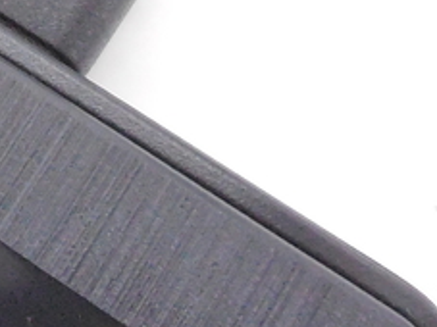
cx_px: -185
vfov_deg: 12.7
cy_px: -87
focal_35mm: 113
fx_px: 1426
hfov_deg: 16.2
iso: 800
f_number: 3.1
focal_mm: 4.5
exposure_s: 1/100
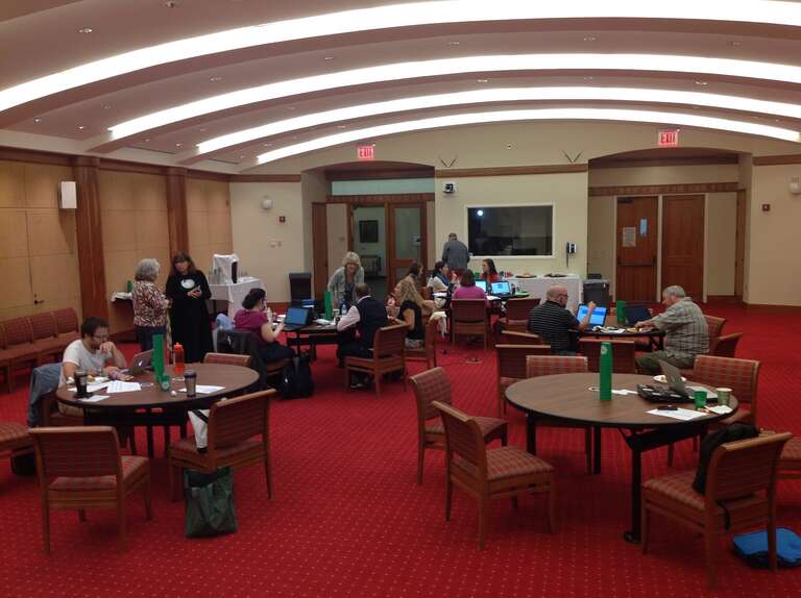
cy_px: 299
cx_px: 400
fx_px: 809
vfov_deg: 40.6
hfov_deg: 52.7
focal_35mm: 35
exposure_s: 1/30
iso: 64
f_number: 2.4
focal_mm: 4.28
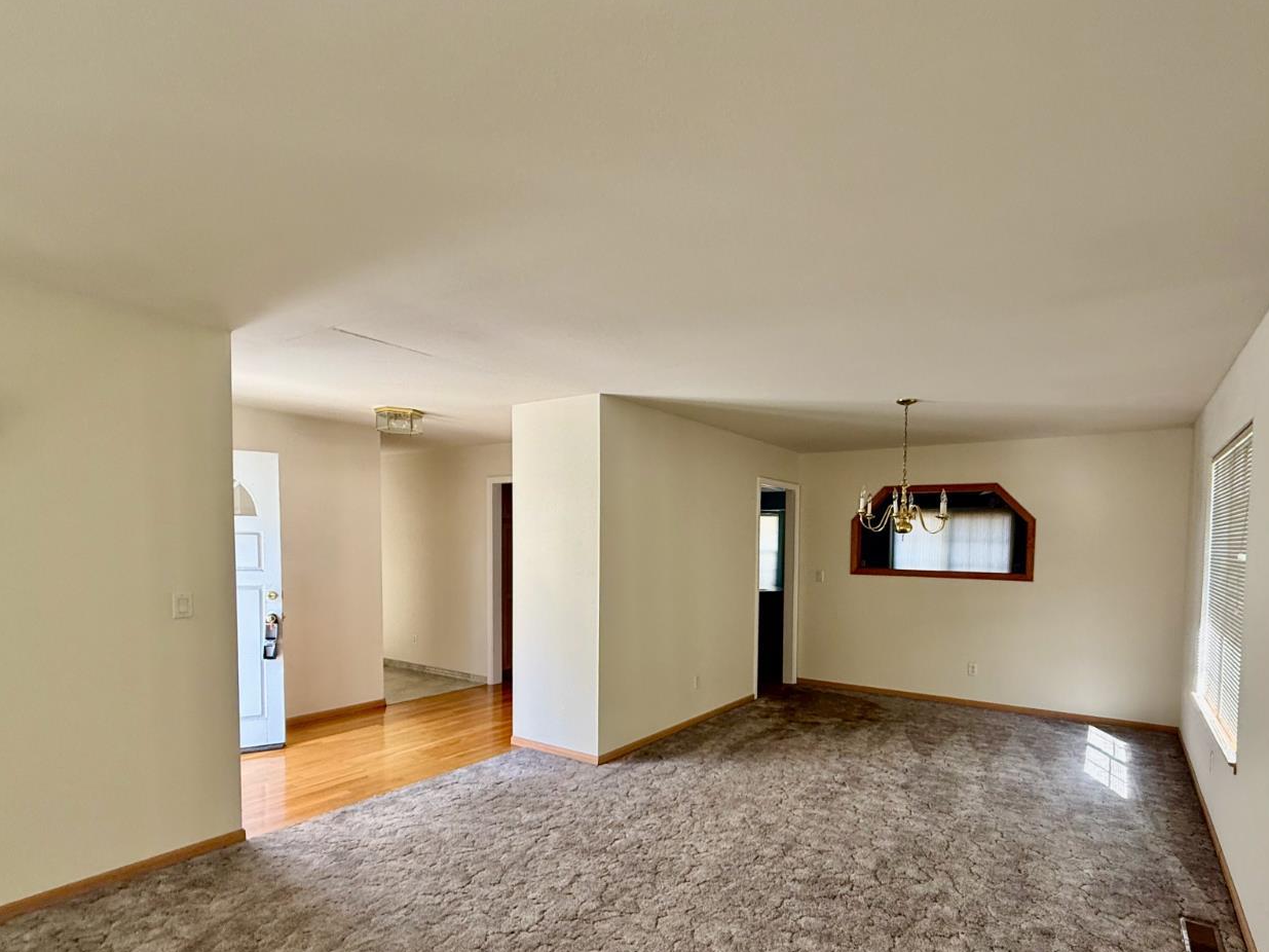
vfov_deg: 73.9
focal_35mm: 17
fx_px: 623
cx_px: 737
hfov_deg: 90.3
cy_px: 572
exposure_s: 1/99
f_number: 2.2
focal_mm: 2.22
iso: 160
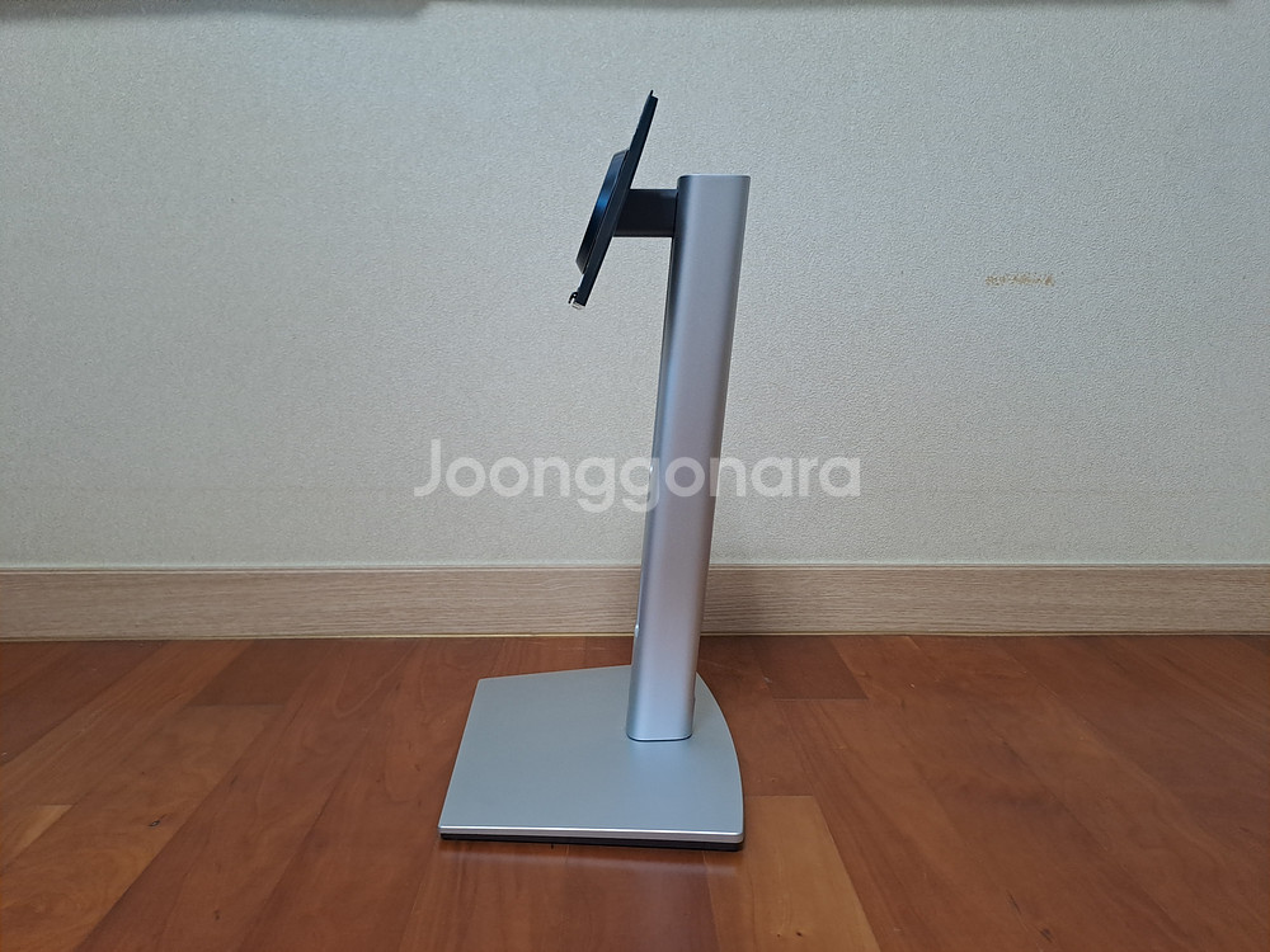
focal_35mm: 25
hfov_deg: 69.4
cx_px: 635
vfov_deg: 54.9
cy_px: 476
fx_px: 917
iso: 200
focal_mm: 4.65
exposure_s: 1/60
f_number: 1.8
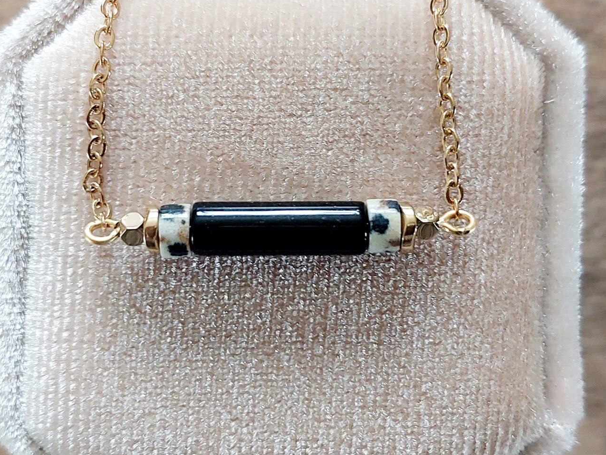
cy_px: 208
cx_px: 277
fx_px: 1050
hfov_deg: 32.2
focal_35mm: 60
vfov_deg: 24.4
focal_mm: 4.6
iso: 320
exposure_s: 1/50
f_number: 1.8
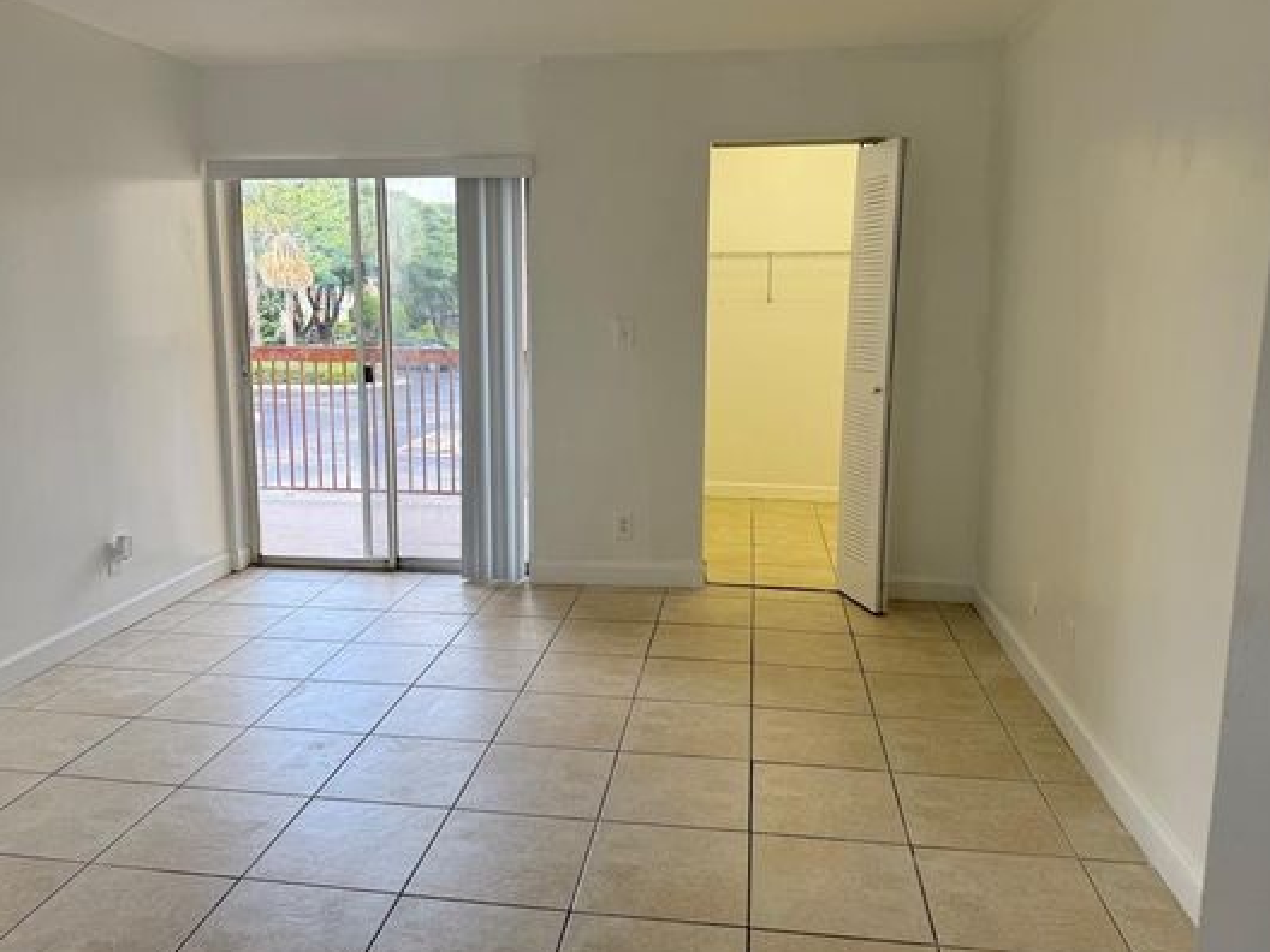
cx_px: 597
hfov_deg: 65.3
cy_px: 444
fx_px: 991
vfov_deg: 51.3
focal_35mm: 27
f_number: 1.78
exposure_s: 1/225
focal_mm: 6.76
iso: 100
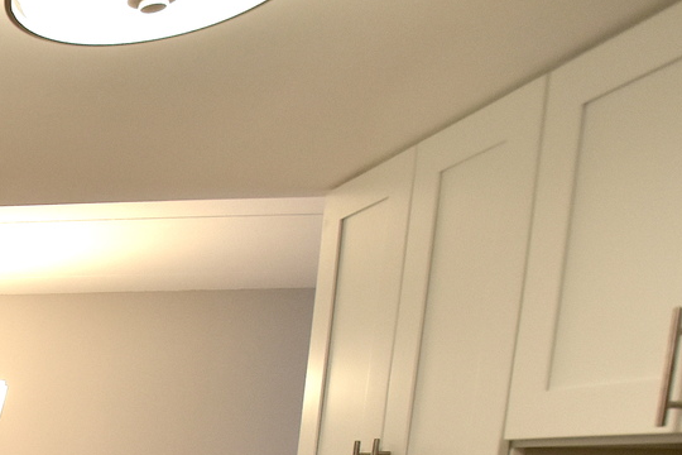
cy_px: 638
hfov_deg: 29.9
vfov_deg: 24.7
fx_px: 852
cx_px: -290
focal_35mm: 45
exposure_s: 1/100
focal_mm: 10
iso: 800
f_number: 5
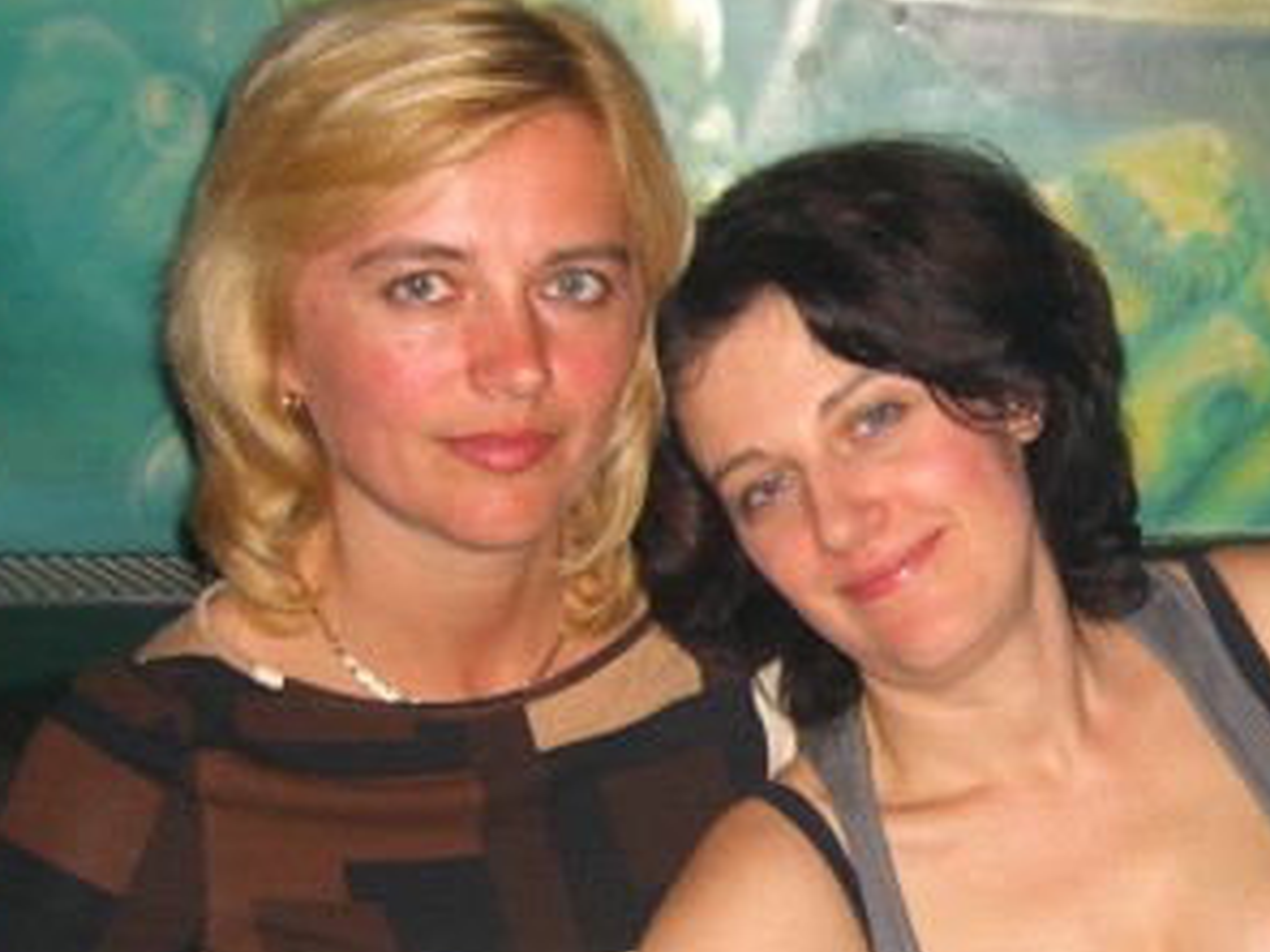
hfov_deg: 24.7
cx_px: 1090
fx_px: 2825
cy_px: 682
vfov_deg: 19.0
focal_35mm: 77
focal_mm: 7.9
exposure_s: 1/60
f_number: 2.8
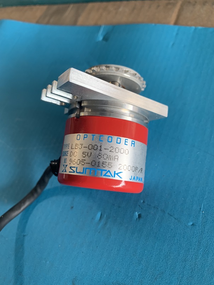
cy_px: 142
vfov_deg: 67.3
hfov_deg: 53.1
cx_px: 107
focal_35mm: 26
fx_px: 214
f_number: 1.8
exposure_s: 1/60
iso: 100
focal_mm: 4.25
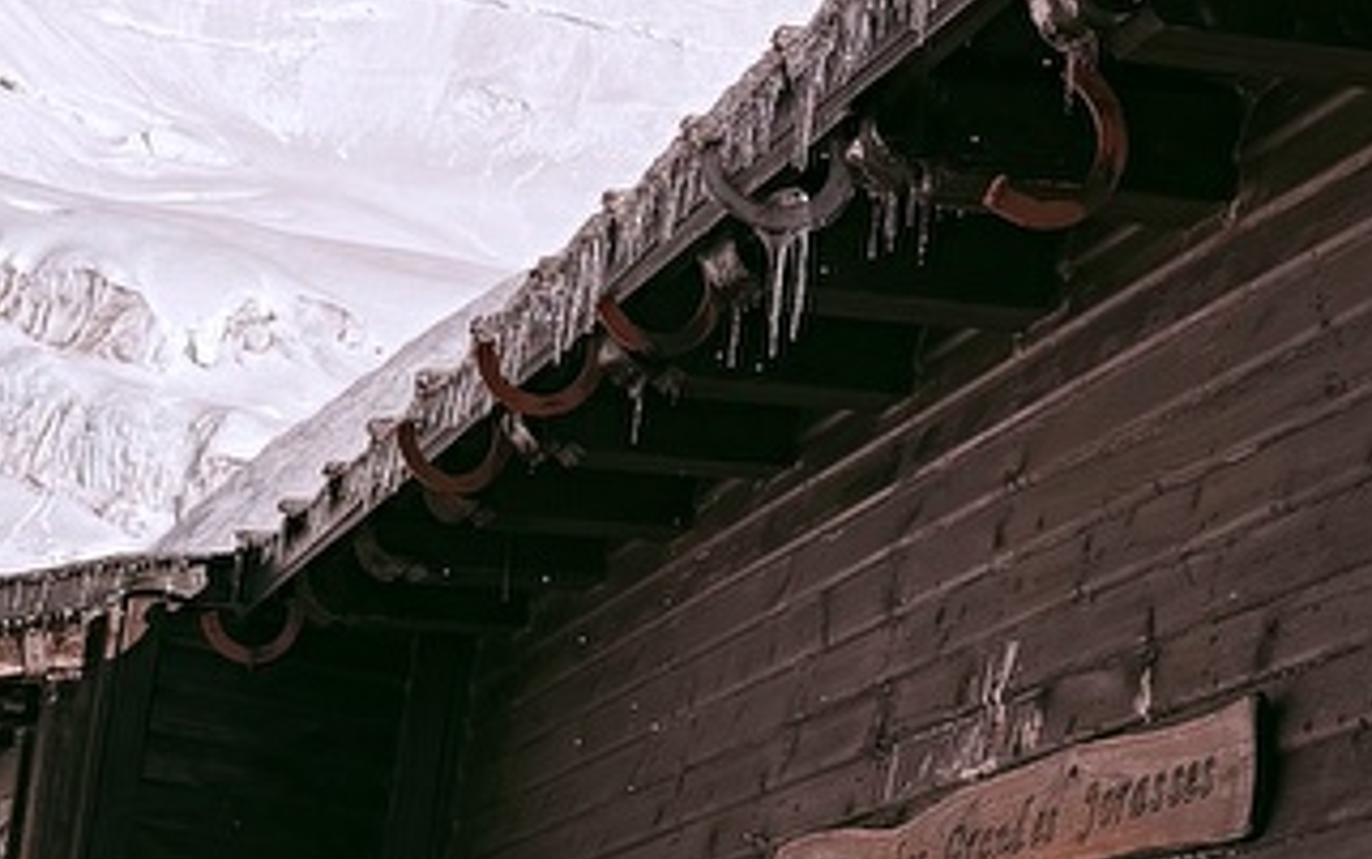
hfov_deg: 20.2
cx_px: 686
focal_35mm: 103
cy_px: 385
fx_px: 3853
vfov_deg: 12.7
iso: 80
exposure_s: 1/8130
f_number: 1.78
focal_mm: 6.76
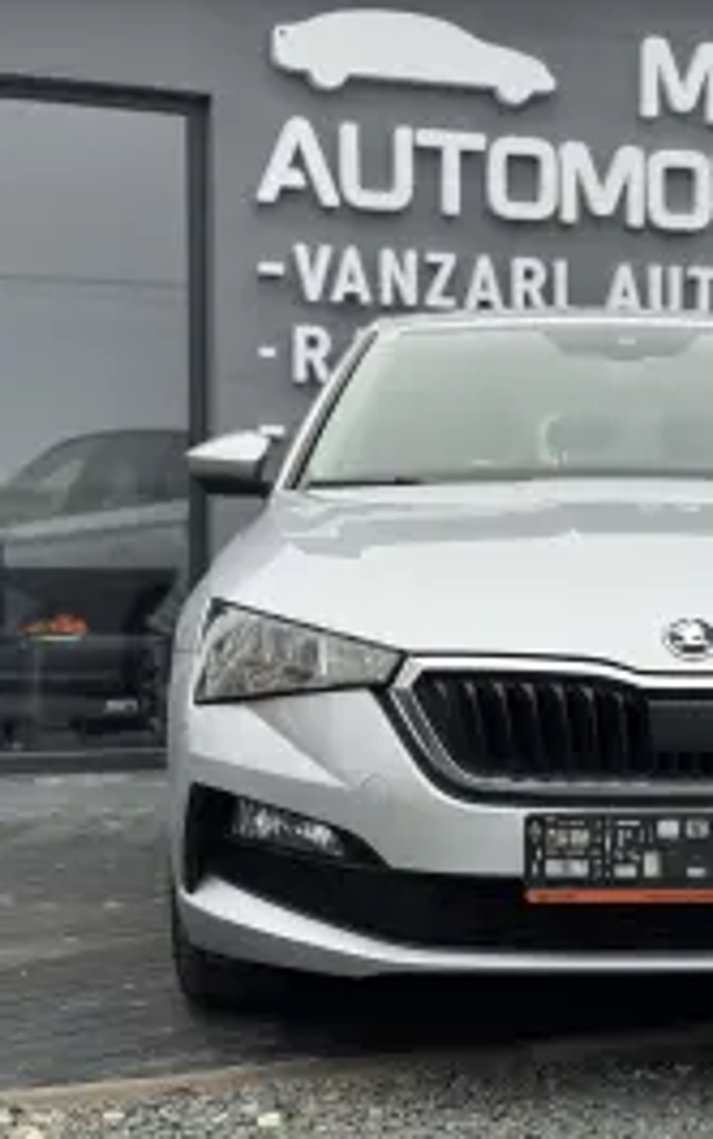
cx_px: 653
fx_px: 2142
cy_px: 576
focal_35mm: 69
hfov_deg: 18.6
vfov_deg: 29.8
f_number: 1.78
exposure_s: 1/270
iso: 64
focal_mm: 6.76
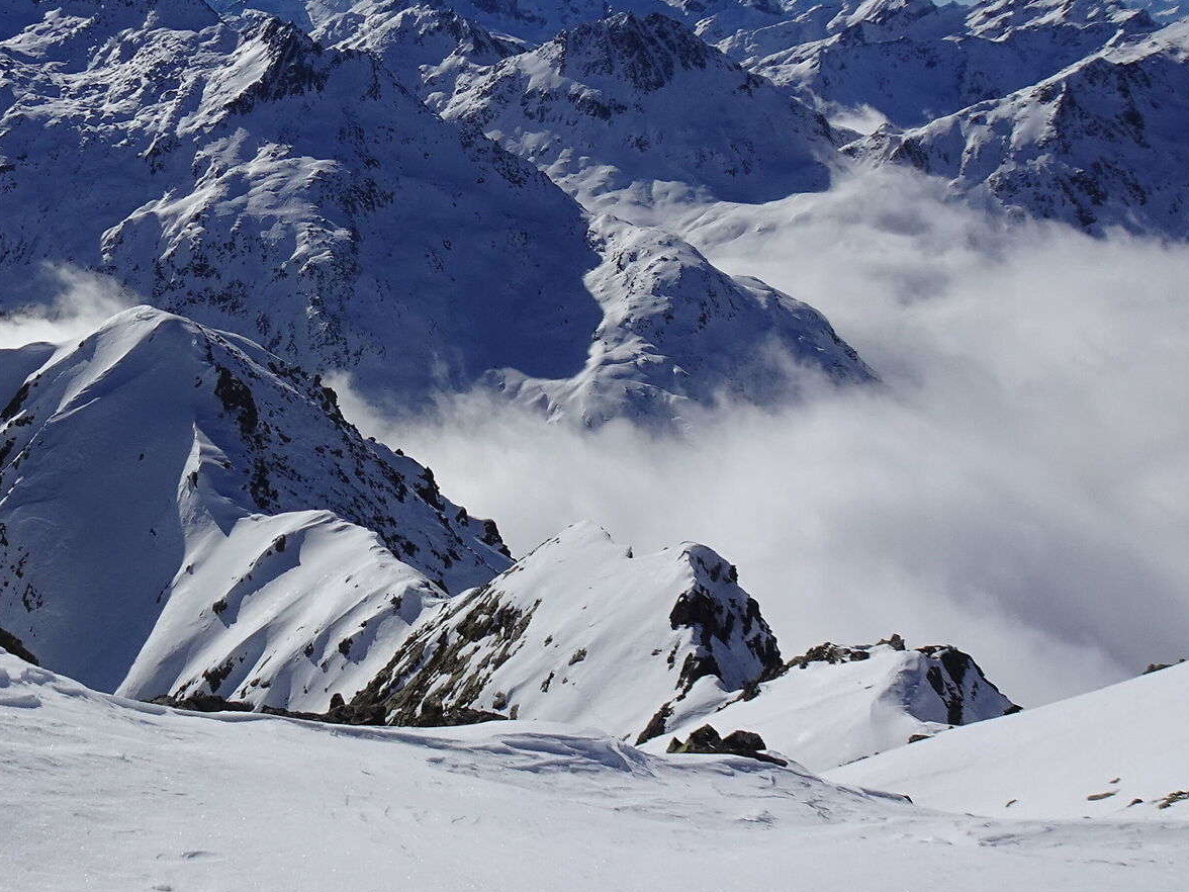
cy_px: 309
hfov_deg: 38.1
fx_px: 1683
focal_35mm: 49
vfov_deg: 29.5
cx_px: 328
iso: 80
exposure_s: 1/2000
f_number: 4.5
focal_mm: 4.25
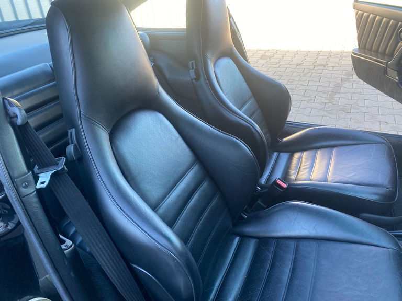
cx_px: 201
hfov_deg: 67.3
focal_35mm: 26
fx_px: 302
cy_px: 150
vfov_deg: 53.1
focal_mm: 4.25
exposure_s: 1/121
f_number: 1.8
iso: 125
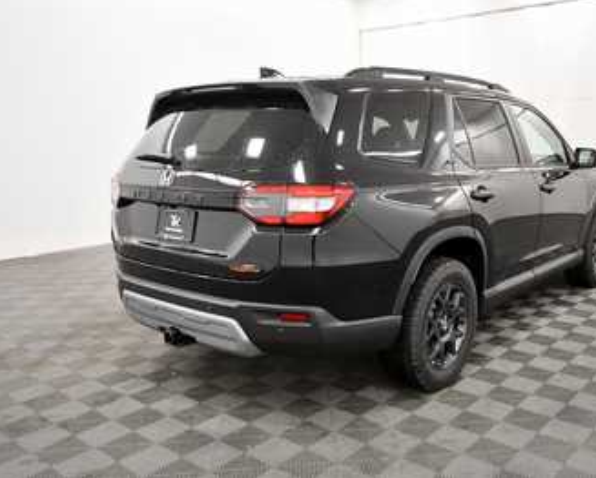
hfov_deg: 56.7
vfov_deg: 47.2
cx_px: 359
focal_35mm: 31
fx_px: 547
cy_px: 236
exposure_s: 1/125
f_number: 5.3
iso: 2000
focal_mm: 18
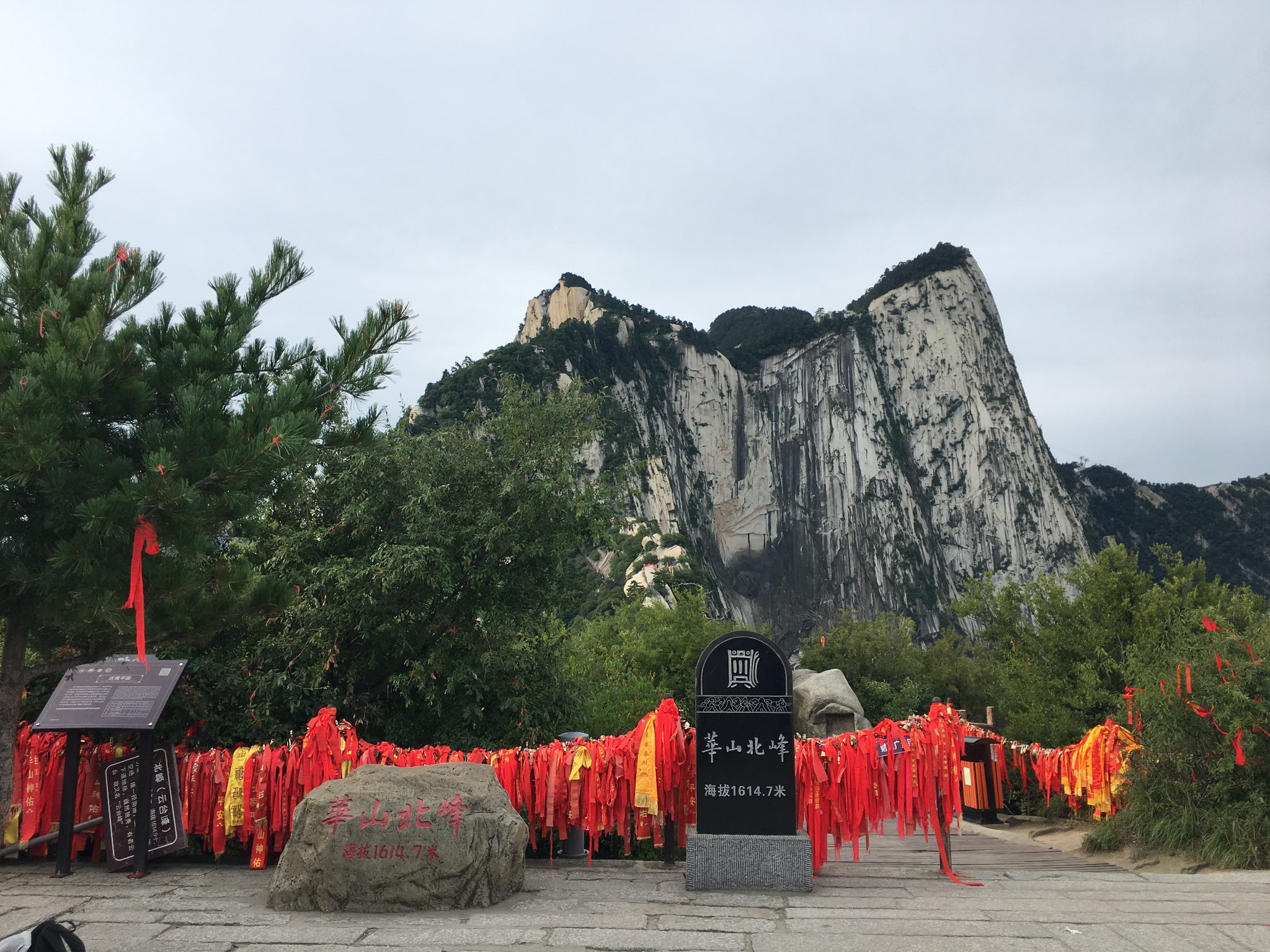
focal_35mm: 29
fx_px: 1064
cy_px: 476
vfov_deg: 48.2
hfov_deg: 61.7
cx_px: 635
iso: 25
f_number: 2.2
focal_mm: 4.15
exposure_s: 1/496
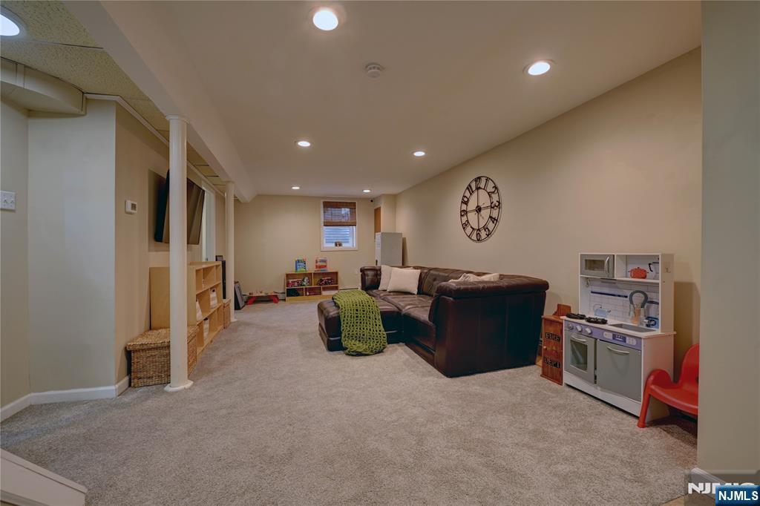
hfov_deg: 104.3
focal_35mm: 14
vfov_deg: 81.2
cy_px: 253
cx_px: 380
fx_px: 295
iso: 640
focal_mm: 14
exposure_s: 1/8
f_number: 9
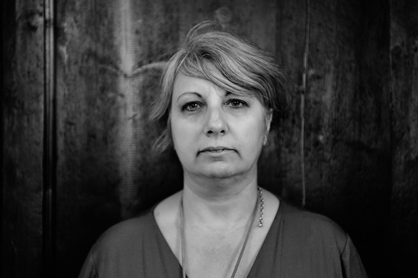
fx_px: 719
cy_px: 139
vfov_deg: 21.9
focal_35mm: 62
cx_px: 209
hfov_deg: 32.4
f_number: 2.8
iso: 800
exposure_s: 1/60
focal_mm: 62
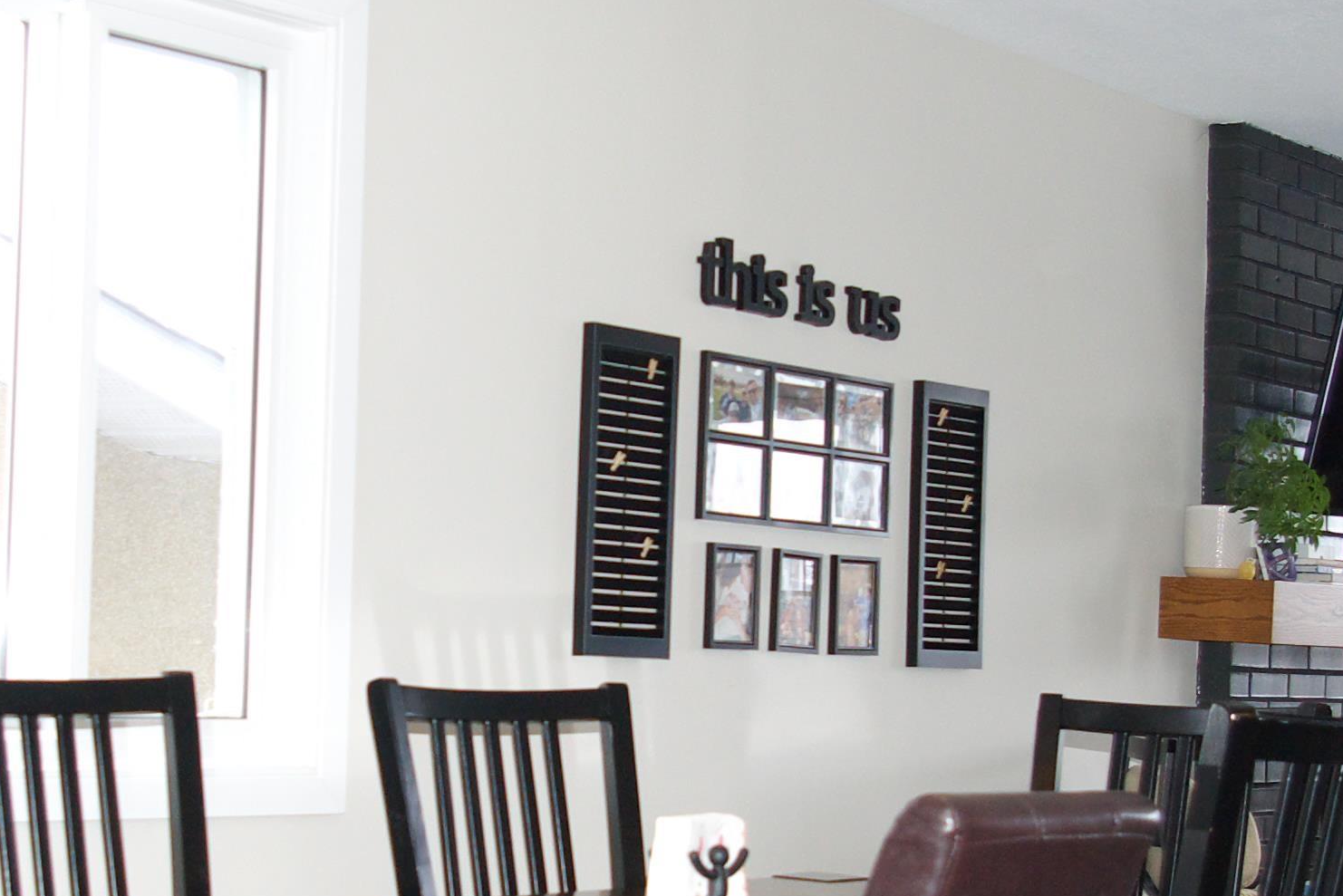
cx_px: 461
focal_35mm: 70
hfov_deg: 28.7
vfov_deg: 19.4
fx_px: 2613
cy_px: 544
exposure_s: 1/180
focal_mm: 23
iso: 800
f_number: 5.6
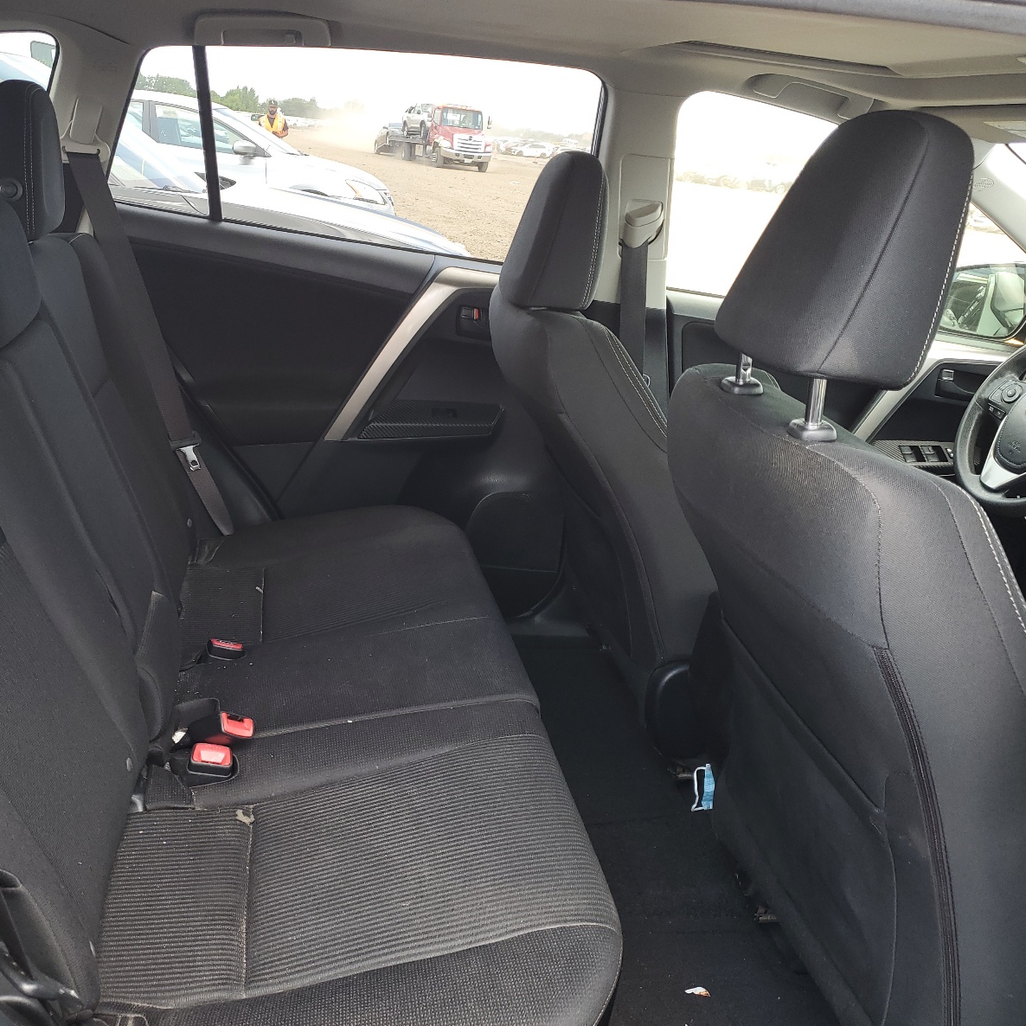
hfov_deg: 52.2
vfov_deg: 52.5
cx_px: 414
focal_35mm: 31
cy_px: 517
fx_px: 1040
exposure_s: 1/145
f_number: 1.5
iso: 50
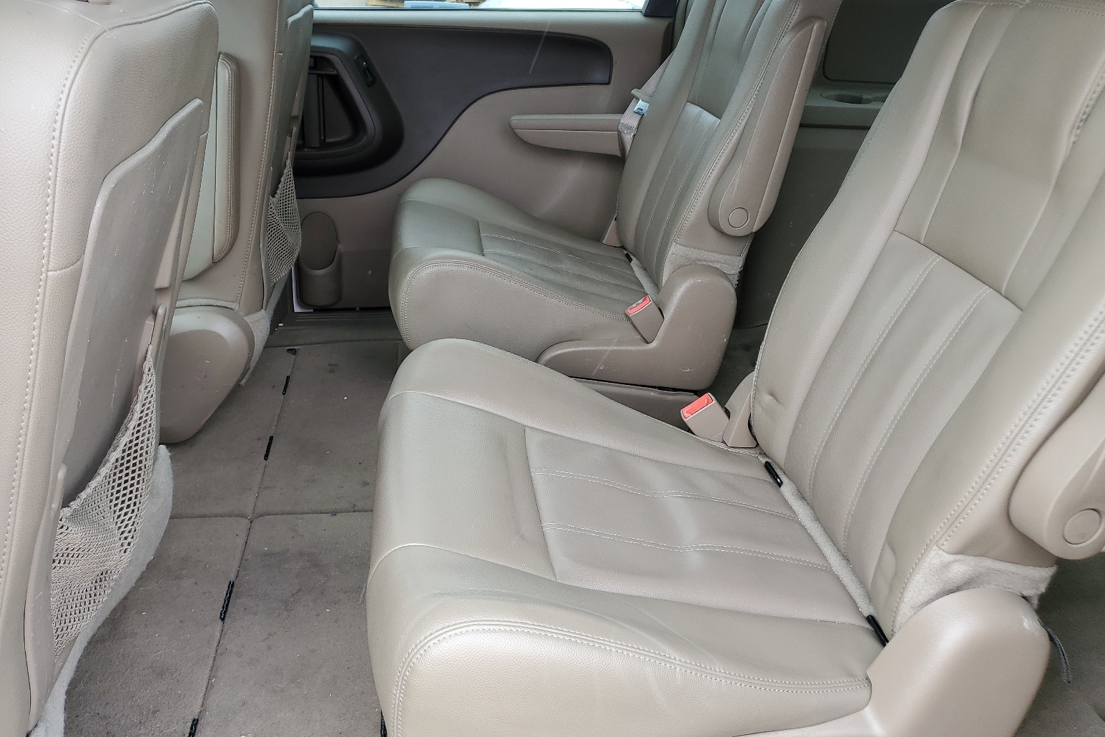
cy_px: 316
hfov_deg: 65.5
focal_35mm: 28
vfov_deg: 46.3
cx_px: 535
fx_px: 859
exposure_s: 1/137
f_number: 1.5
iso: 50
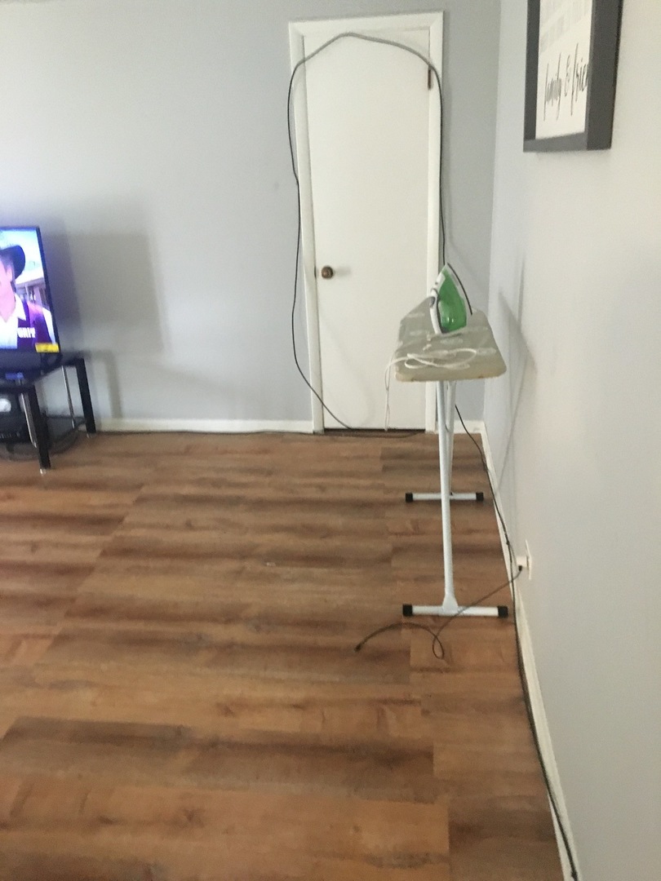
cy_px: 440
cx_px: 330
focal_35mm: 29
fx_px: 738
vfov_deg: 61.7
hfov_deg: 48.2
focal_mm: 4.15
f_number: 2.2
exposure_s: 1/15
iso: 250
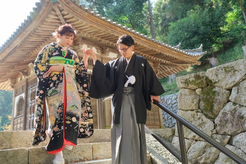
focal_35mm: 32
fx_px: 219
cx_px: 123
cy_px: 82
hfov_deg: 58.7
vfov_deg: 41.1
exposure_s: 1/250
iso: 1600
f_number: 6.4
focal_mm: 21.2
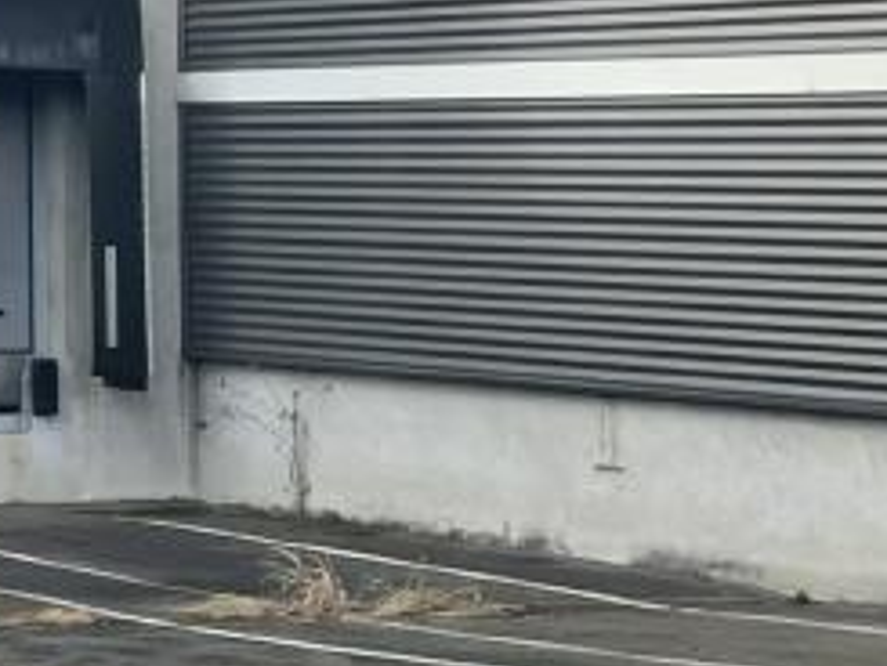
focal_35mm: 136
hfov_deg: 12.5
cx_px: -981
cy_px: -145
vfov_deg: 10.7
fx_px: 3487
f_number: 1.6
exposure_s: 1/1233
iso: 32
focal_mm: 4.2
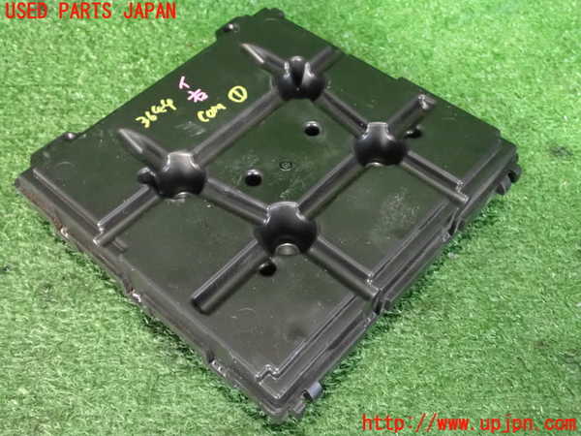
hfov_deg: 45.8
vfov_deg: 35.1
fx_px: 688
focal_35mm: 41
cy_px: 218
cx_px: 290
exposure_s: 1/40
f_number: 2.8
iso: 2000
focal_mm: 7.31
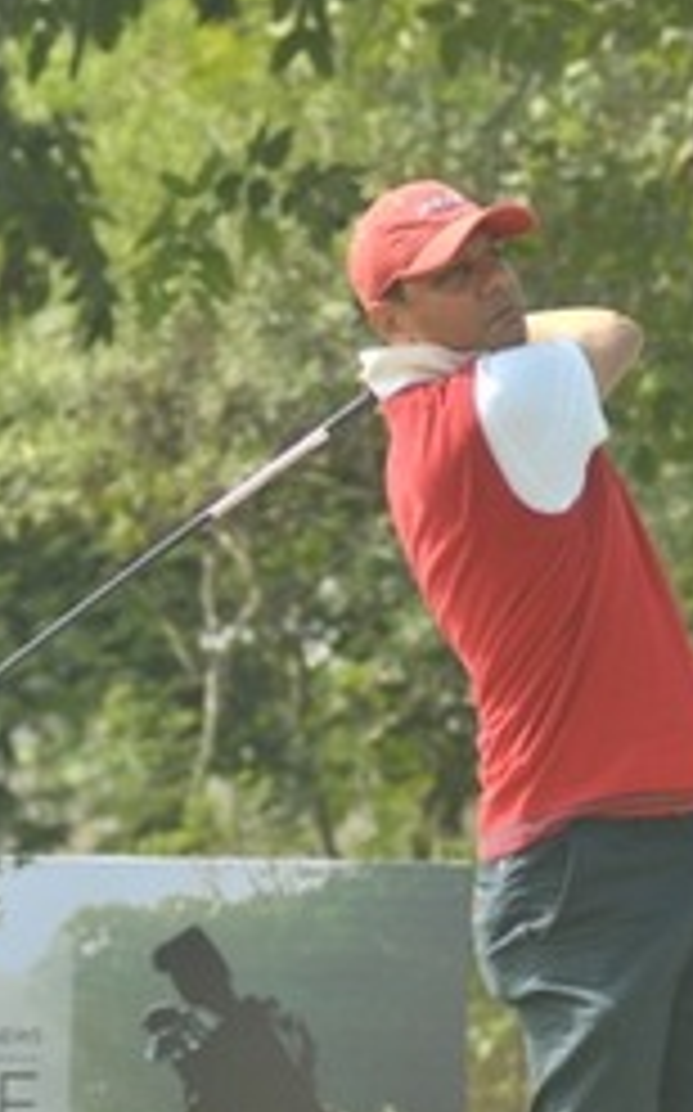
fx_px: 12351
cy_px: 734
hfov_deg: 3.2
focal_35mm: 408
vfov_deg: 5.2
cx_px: 580
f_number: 4
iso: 200
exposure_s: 1/1000
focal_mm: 110
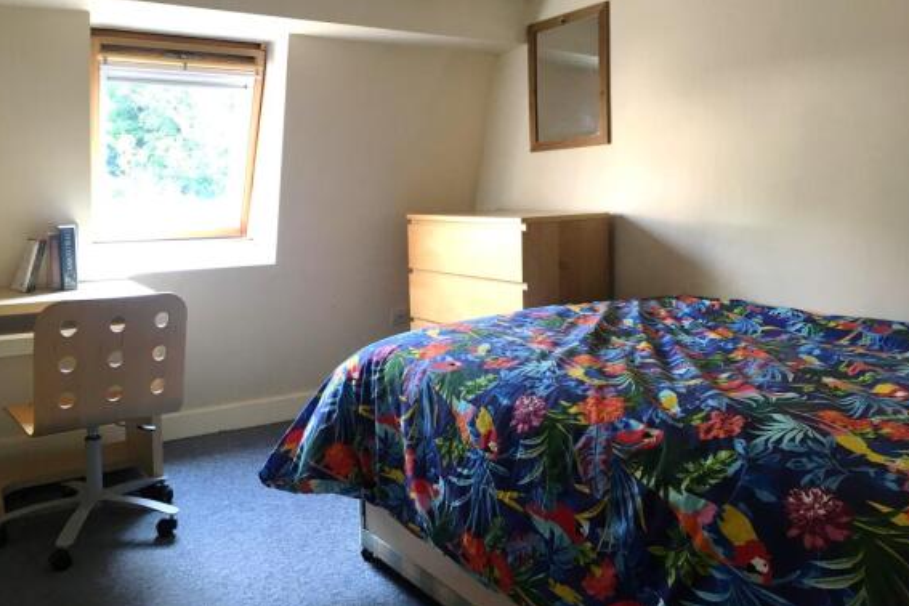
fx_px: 783
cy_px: 261
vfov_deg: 42.2
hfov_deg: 60.3
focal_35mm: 31
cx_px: 451
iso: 40
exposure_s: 1/33
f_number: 2.2
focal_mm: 4.15
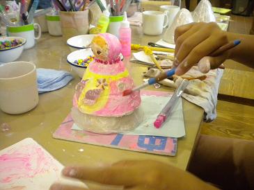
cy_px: 95
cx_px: 127
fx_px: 257
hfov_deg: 52.6
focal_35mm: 35
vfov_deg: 40.7
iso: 583
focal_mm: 6.3
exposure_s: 1/66.1
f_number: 3.1
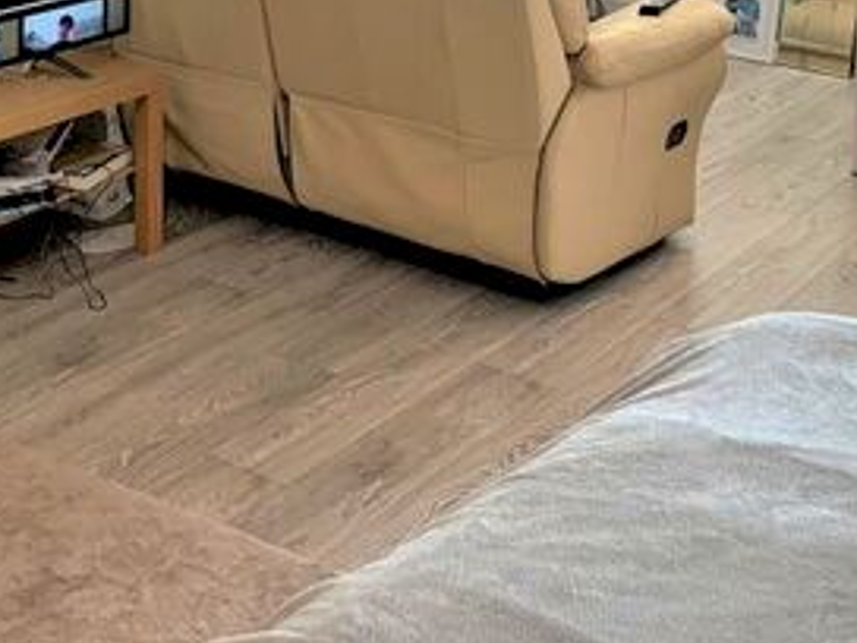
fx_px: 1659
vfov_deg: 20.3
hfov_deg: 28.9
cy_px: -169
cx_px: 328
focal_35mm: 67
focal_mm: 4.25
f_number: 1.8
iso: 100
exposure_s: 1/77
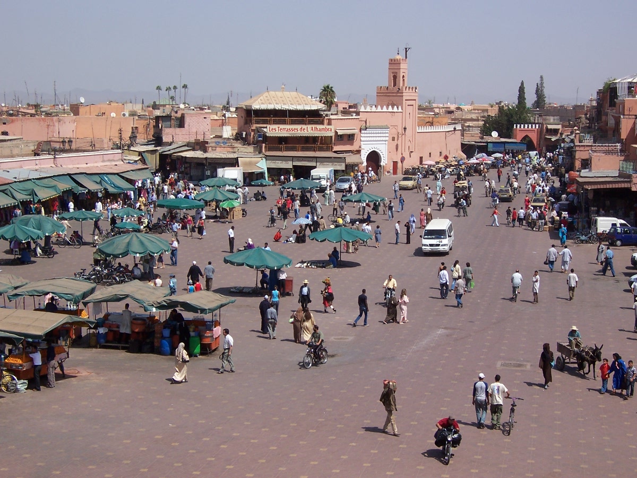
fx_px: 1343
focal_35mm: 73
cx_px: 318
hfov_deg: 26.7
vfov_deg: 20.2
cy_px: 239
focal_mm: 12.1
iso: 80
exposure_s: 1/750
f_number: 4.8
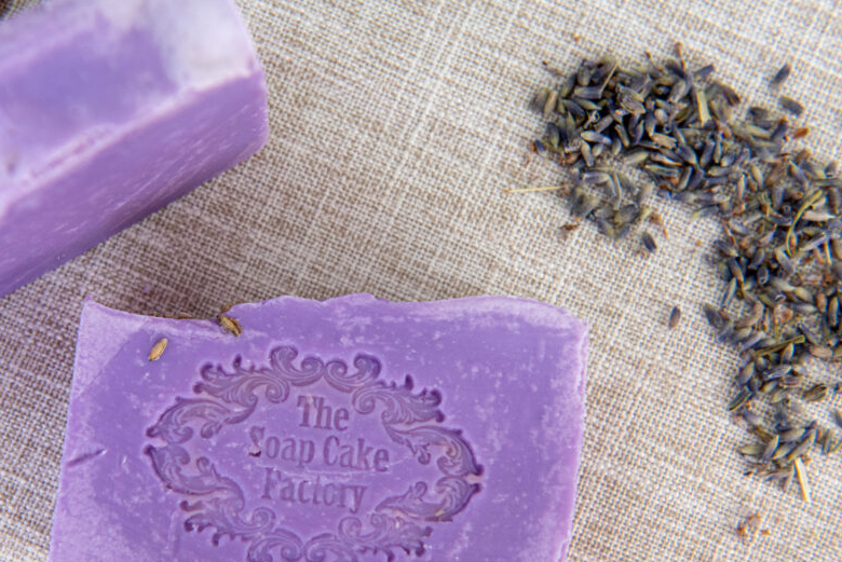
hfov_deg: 31.7
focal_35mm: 63
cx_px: 313
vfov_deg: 21.6
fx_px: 1474
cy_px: 349
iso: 1250
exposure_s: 1/160
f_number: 5.6
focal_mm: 48
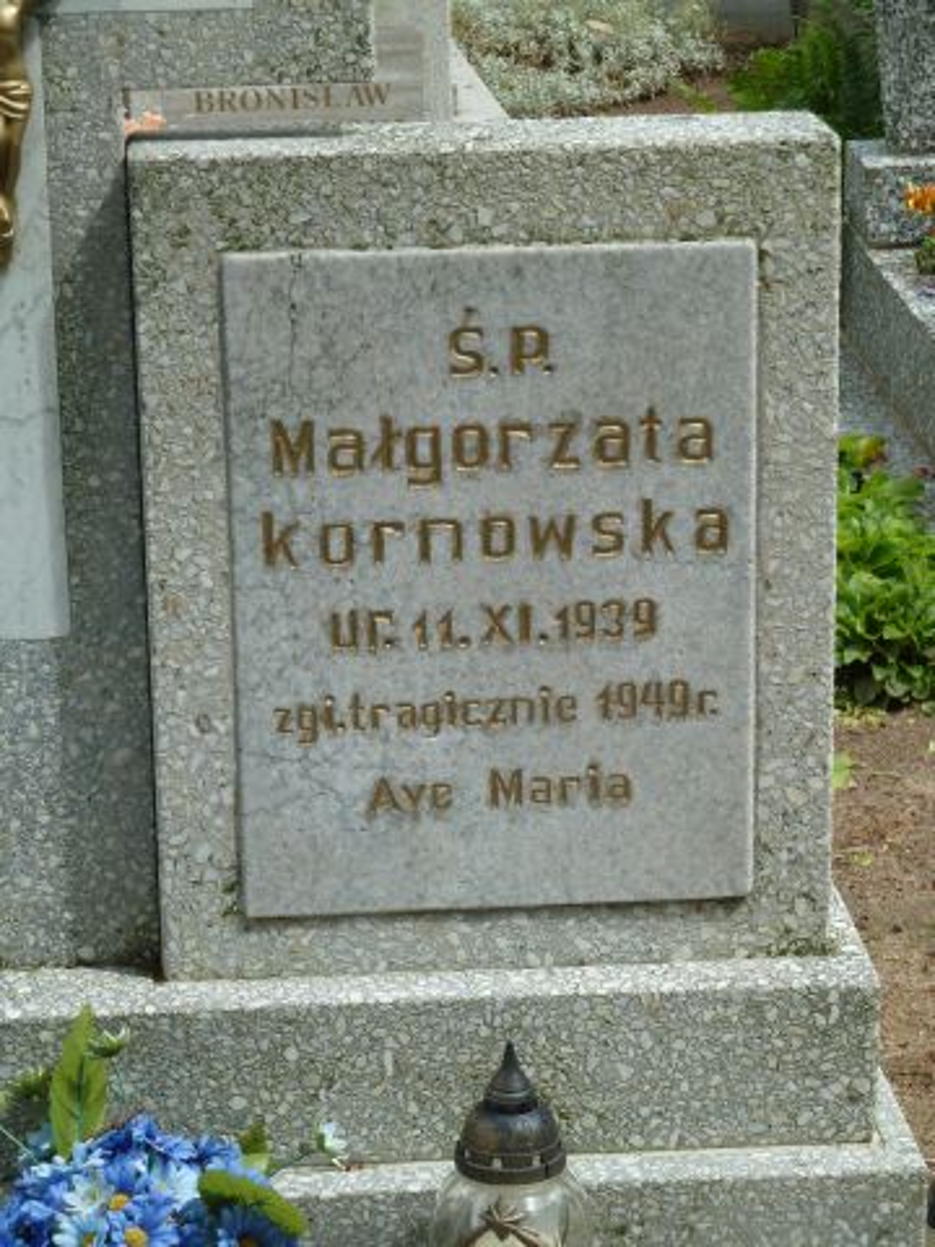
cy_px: 624
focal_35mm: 104
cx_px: 468
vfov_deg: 18.9
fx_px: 3745
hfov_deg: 14.2
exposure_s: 1/320
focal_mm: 17
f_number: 4.3
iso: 80
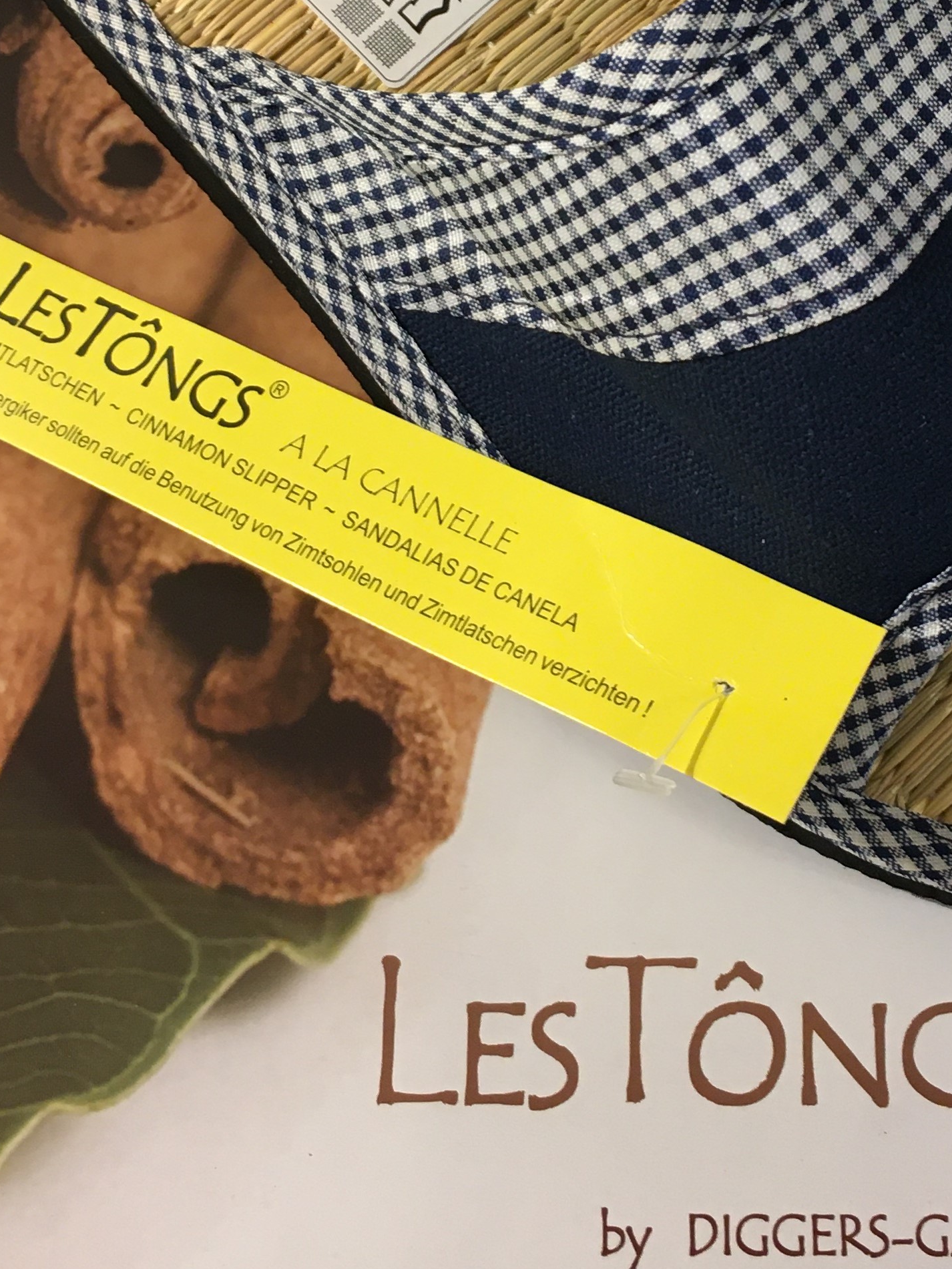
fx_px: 2053
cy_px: 146
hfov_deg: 25.9
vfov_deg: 32.7
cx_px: 656
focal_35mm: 56
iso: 100
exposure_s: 1/33
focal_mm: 4.15
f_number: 2.2
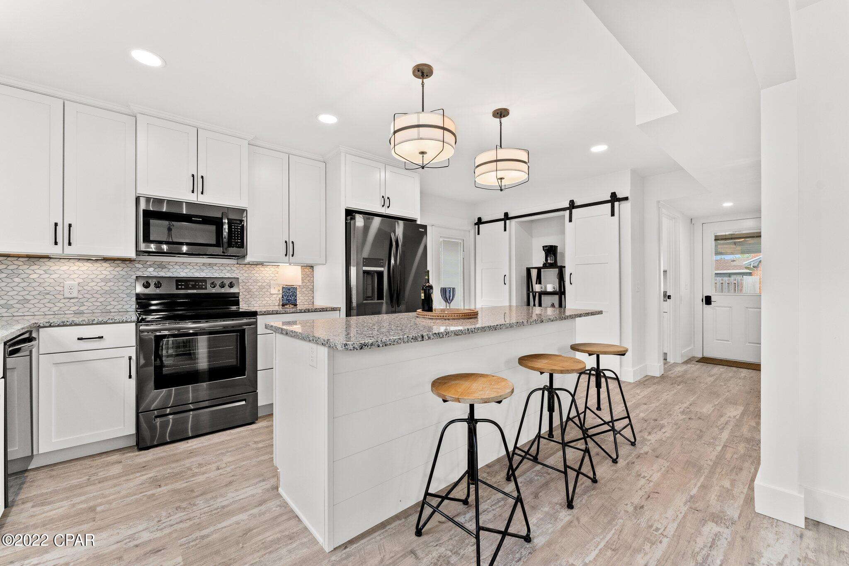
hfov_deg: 101.5
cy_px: 283
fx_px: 347
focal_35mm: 15
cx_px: 424
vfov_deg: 78.4
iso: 400
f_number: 8
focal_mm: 14.7
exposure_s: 1/13
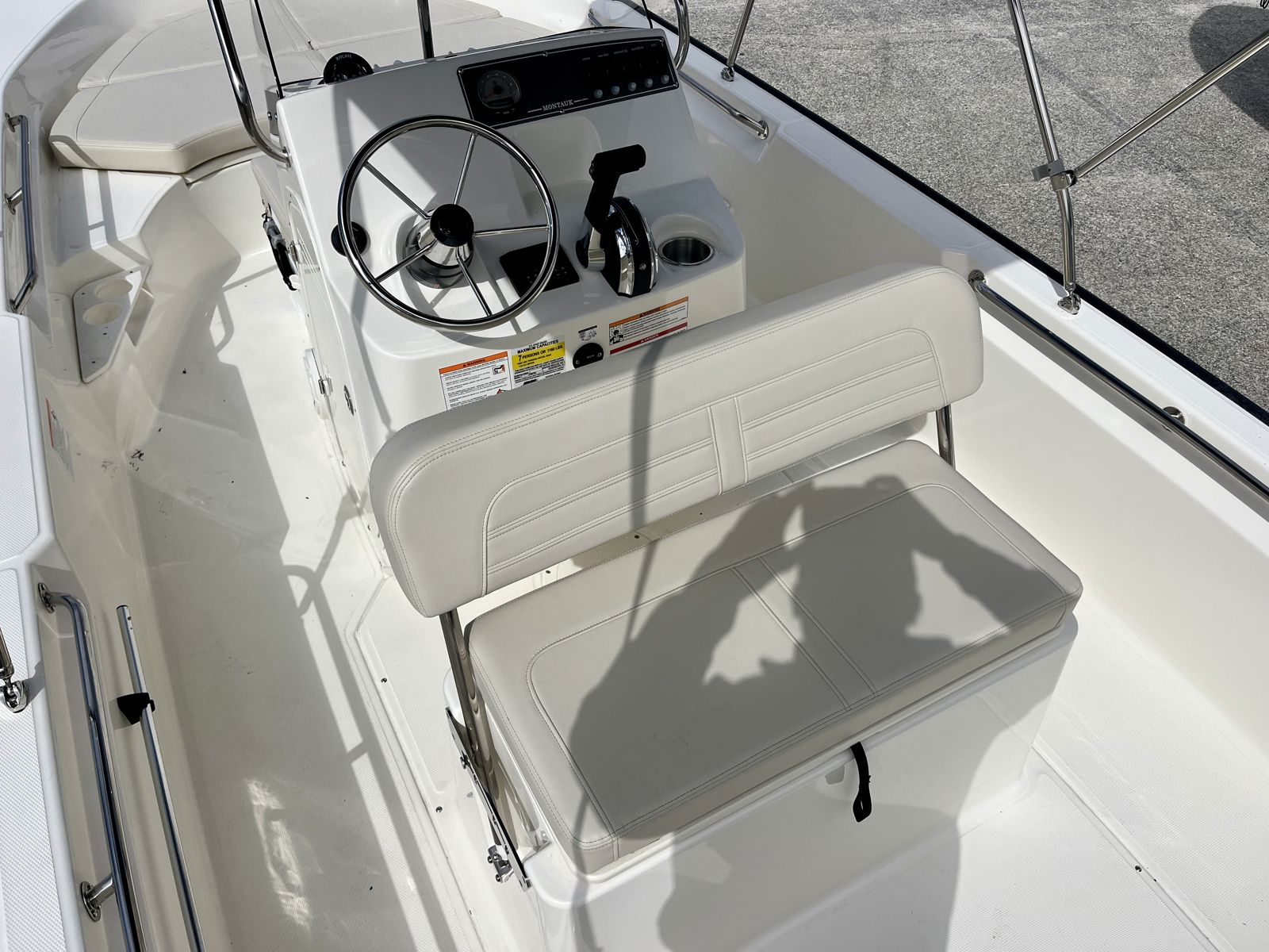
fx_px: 953
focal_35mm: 26
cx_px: 634
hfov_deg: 67.3
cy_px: 476
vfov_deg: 53.1
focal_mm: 5.1
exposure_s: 1/13333
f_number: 1.6
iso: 50
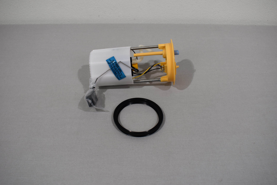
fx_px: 265
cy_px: 92
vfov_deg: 38.4
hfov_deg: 55.1
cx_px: 138
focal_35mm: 34
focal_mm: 23
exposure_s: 1/125
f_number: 5.6
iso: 360
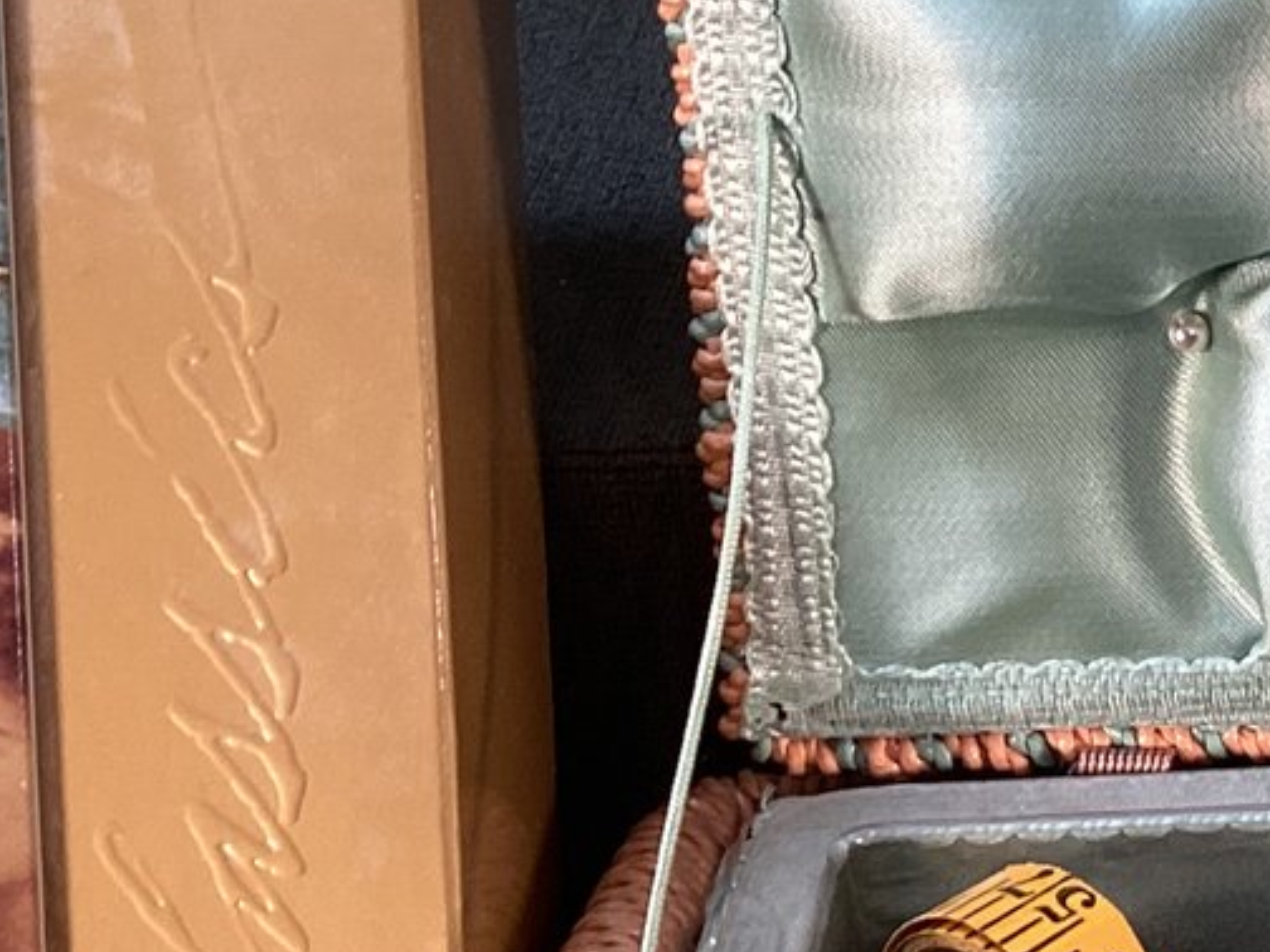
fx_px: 3412
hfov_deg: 18.9
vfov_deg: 15.9
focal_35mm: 93
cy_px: 641
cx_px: 1838
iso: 64
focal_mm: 3.3
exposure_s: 1/100
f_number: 2.4
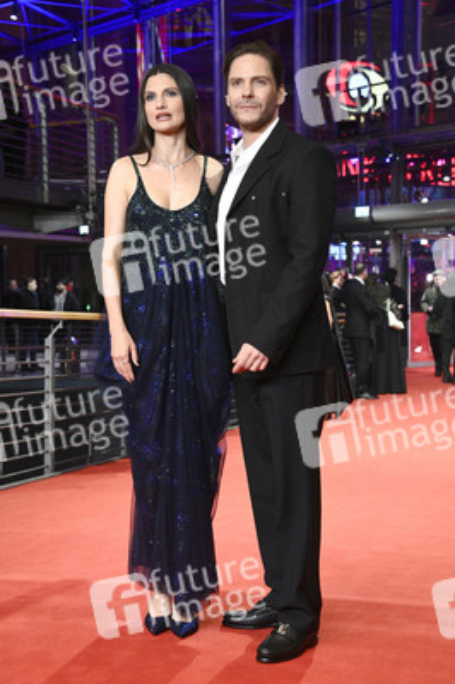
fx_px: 1177
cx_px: 228
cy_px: 342
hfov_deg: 21.9
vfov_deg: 32.4
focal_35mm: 62
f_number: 5.6
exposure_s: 1/200
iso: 5000
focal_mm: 62
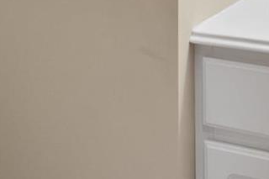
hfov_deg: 25.3
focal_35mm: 80
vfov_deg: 16.3
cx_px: 162
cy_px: -41
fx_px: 597
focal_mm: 8
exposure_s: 1/1.25
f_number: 8
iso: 400
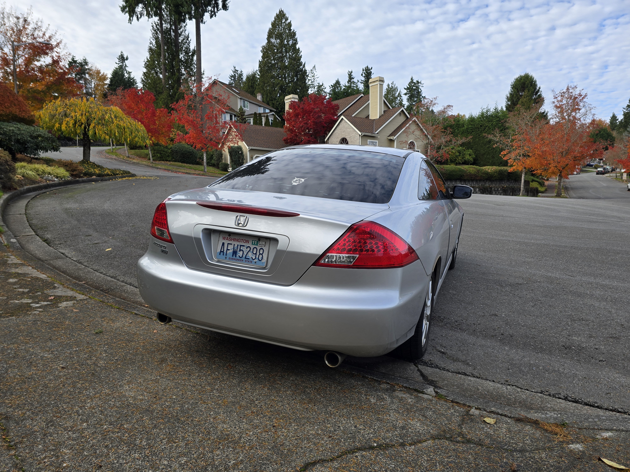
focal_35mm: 23
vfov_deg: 58.9
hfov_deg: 73.9
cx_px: 315
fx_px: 419
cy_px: 236
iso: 12
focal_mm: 6.3
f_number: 1.7
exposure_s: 1/249
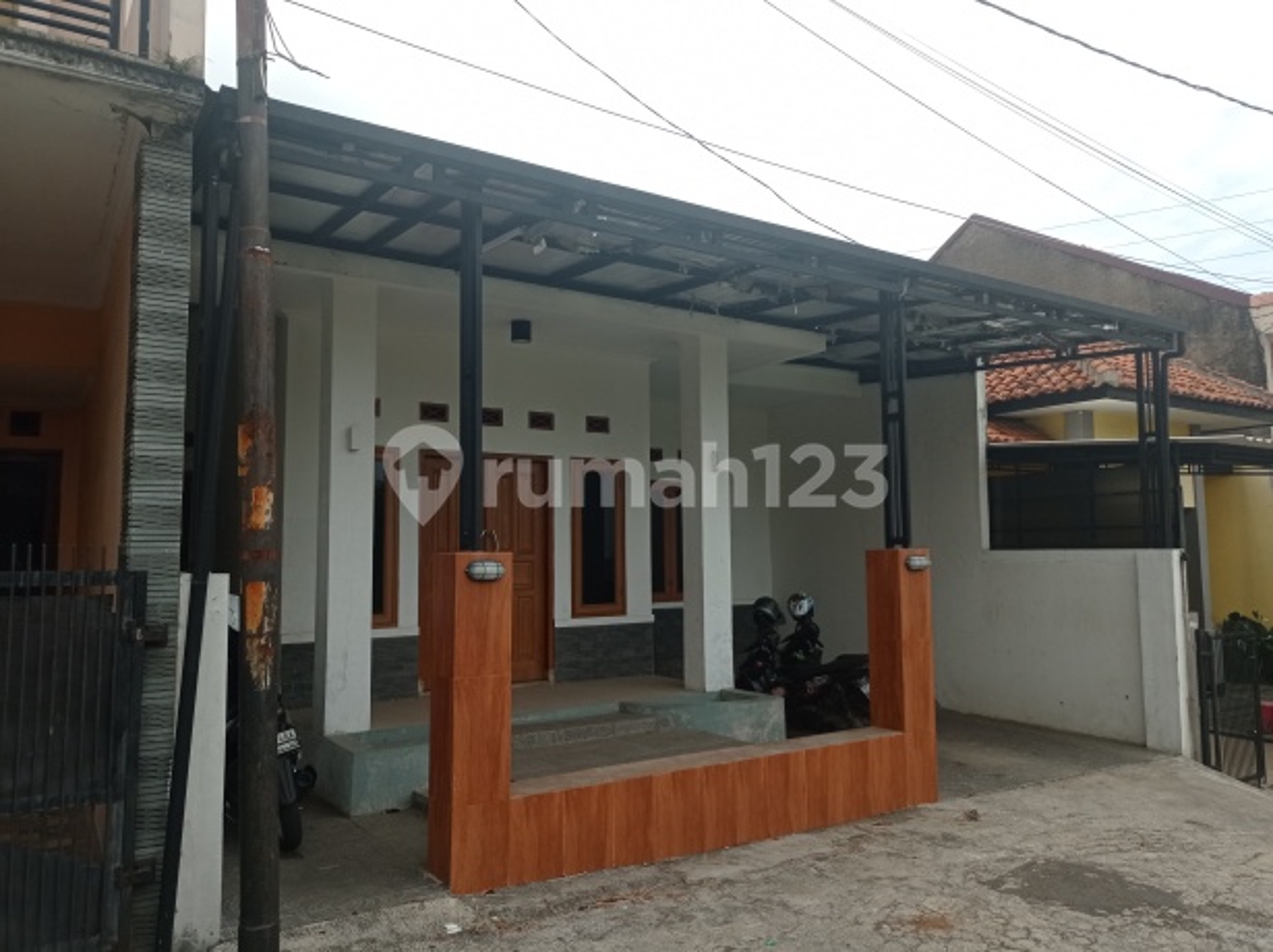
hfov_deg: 63.5
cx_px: 636
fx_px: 1029
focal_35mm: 28
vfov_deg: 49.7
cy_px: 476
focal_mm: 4.7
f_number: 1.79
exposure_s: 1/2457
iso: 104
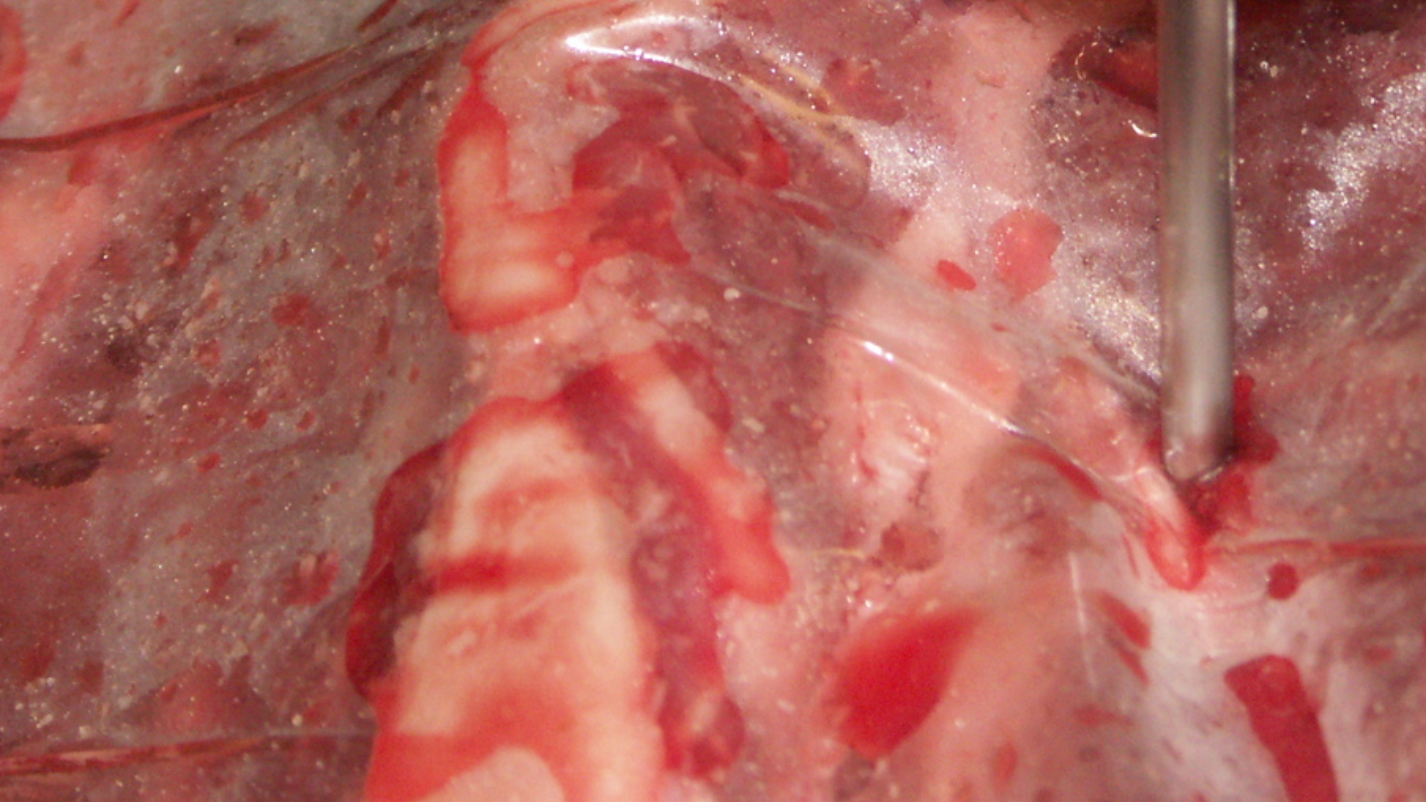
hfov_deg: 8.3
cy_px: -268
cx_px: 1057
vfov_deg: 4.7
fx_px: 9793
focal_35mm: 259
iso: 200
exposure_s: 1/60
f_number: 3.5
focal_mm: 27.76
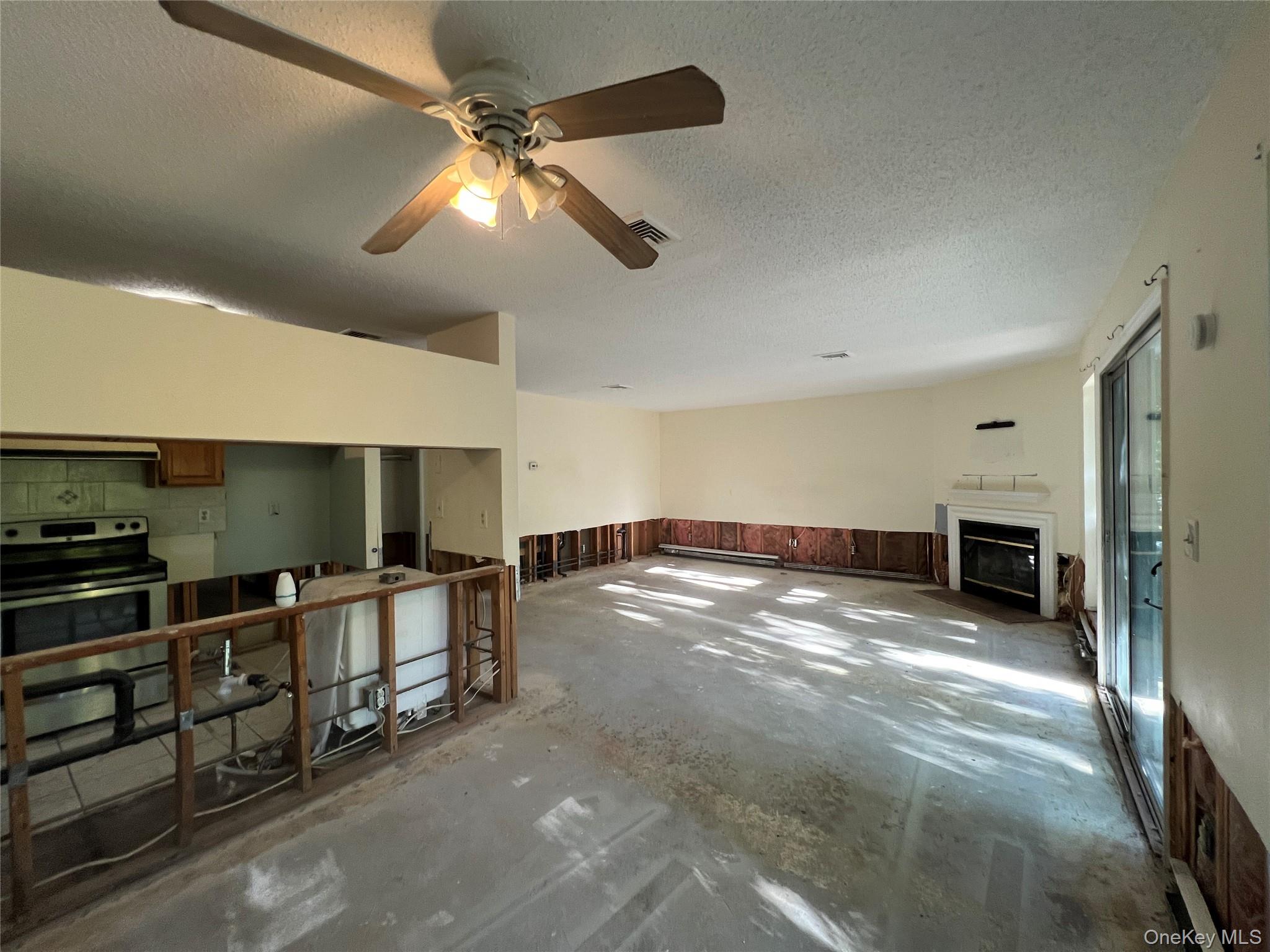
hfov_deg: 106.2
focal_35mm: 13
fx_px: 477
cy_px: 476
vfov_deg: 89.9
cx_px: 635
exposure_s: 1/120
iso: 200
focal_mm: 1.57
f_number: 1.8
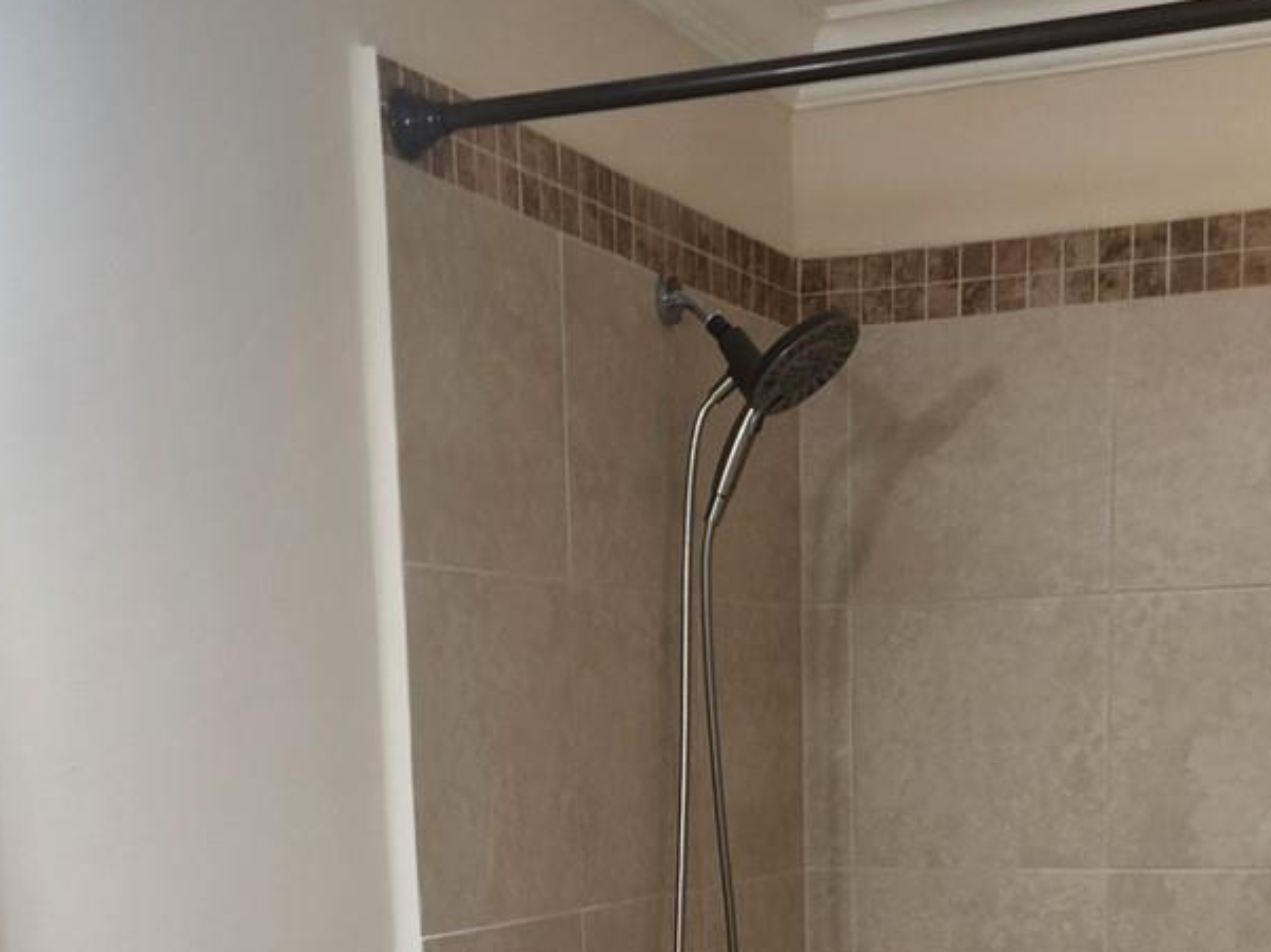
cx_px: 712
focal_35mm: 61
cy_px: 1099
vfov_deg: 22.4
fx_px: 2239
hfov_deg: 31.7
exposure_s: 1/120
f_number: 1.8
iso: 80
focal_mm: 5.4
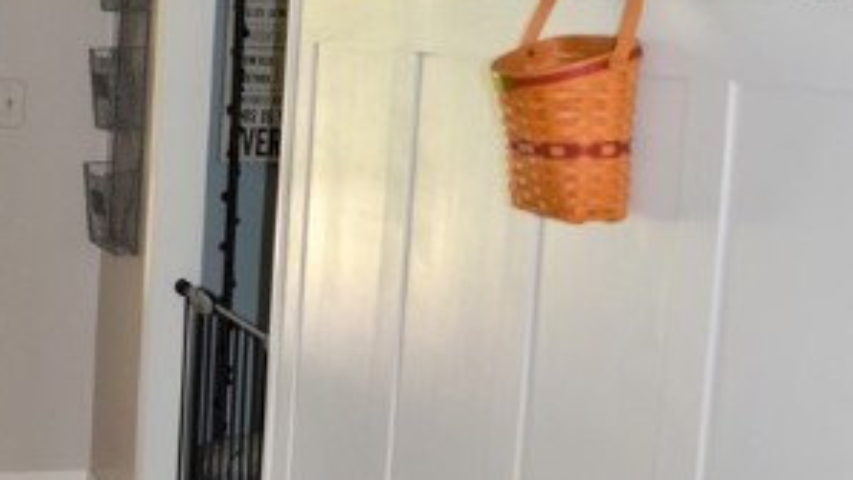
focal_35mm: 73
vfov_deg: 16.5
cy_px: 149
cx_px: 164
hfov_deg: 28.3
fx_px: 1651
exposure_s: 1/80
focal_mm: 18
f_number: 3.5
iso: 400
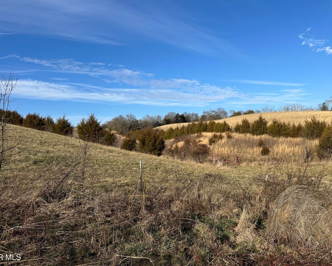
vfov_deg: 54.9
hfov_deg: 66.0
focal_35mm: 26
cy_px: 131
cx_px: 171
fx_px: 255
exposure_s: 1/5000
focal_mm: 6.86
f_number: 1.78
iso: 80
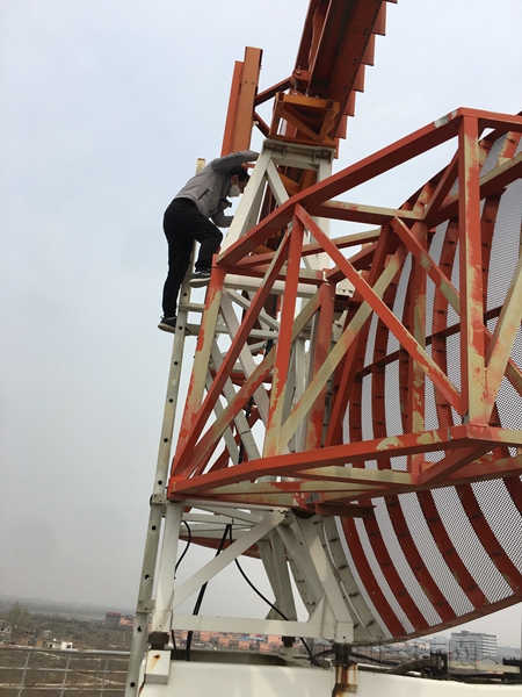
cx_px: 261
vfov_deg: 61.7
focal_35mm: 29
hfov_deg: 48.2
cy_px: 348
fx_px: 583
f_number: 2.2
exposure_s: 1/2024
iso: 25
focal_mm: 4.15
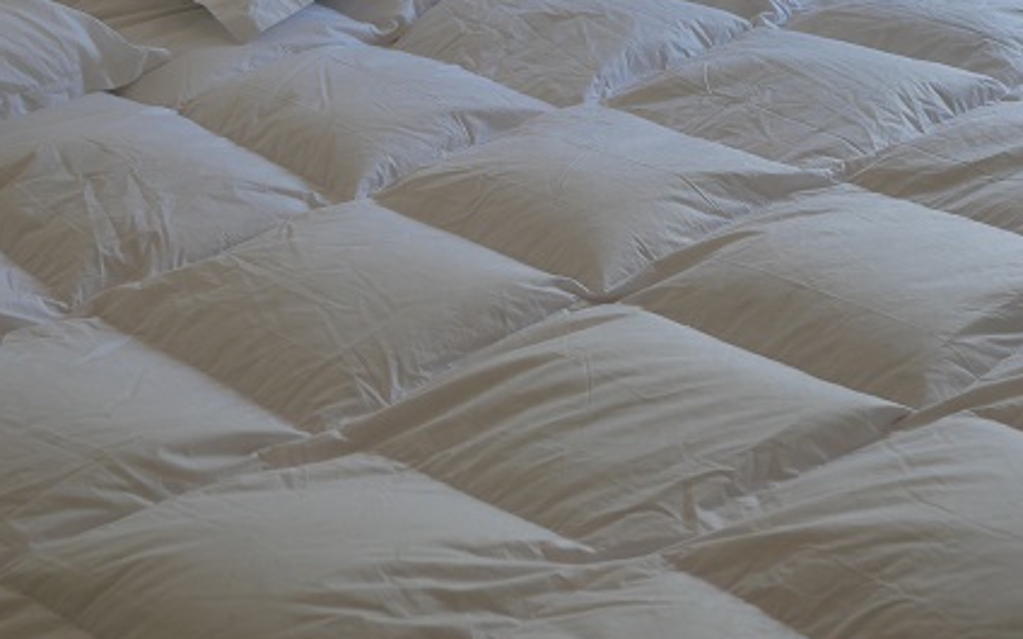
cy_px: 176
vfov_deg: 17.3
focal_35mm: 75
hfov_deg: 27.3
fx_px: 2091
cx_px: 326
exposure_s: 1/320
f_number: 2.8
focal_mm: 25
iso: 200
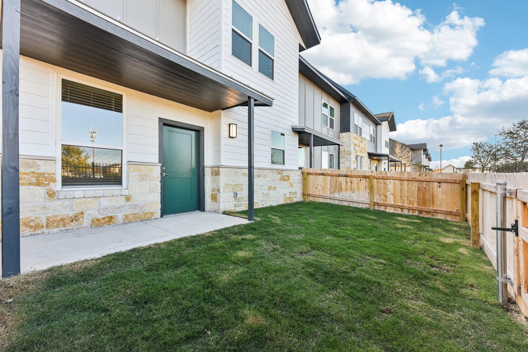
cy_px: 176
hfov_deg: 104.2
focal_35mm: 14
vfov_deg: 81.2
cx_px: 264
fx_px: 205
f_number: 8
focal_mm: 14
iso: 400
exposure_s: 1/200
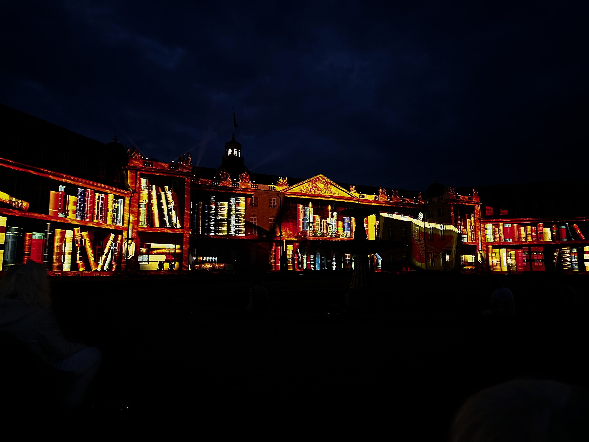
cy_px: 221
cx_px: 294
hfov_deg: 71.6
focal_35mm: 24
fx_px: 408
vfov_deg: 56.8
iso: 2000
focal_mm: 6.86
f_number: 1.78
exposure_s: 1/29
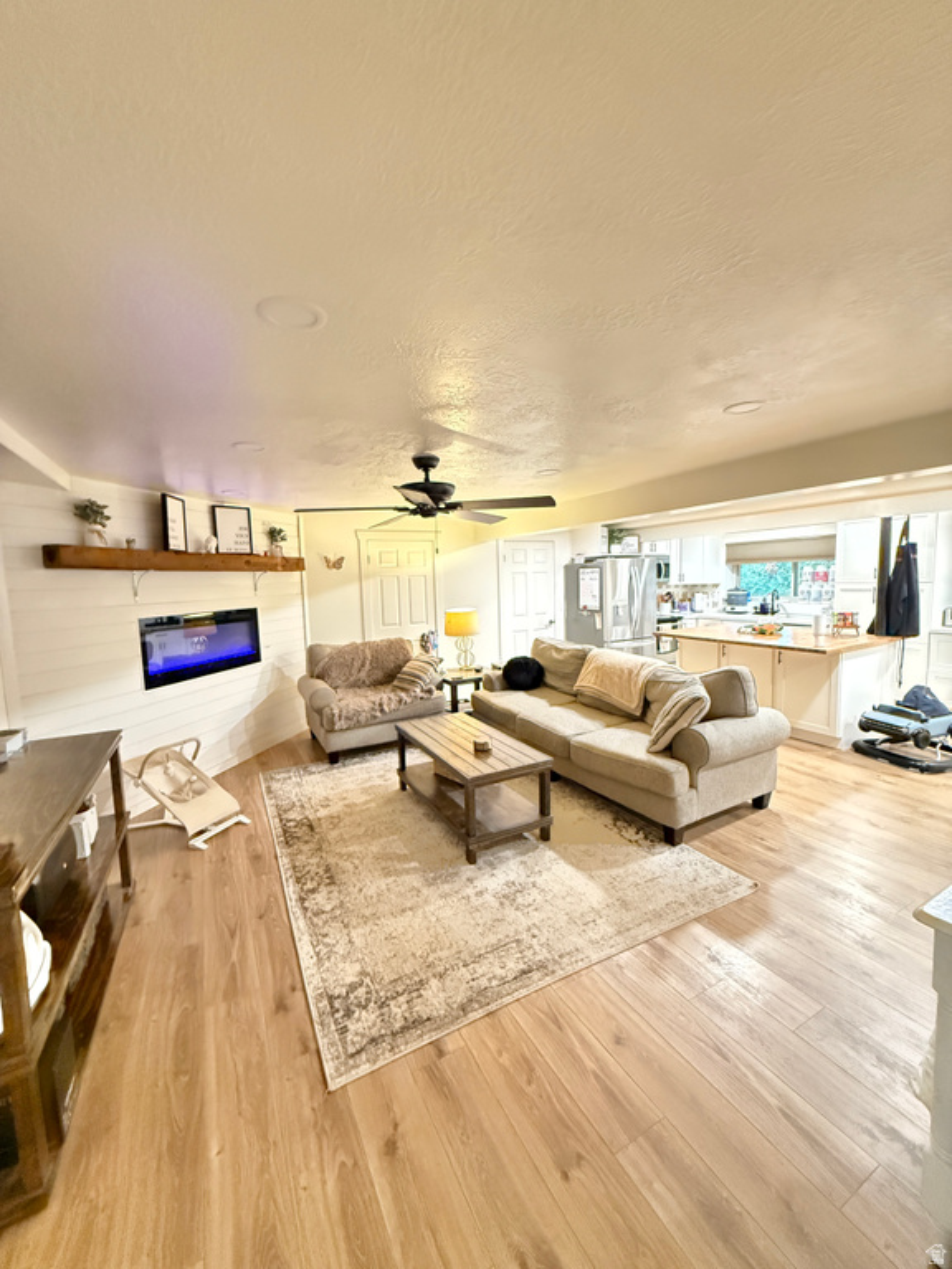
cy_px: 634
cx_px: 476
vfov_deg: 102.1
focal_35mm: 14
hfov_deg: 85.7
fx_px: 513
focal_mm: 2.22
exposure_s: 1/30
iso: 2500
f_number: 2.2
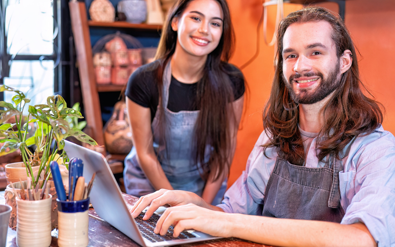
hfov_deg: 37.5
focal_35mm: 54
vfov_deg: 24.0
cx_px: 200
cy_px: 123
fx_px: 581
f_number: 1.4
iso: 1000
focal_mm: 35
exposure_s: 1/250
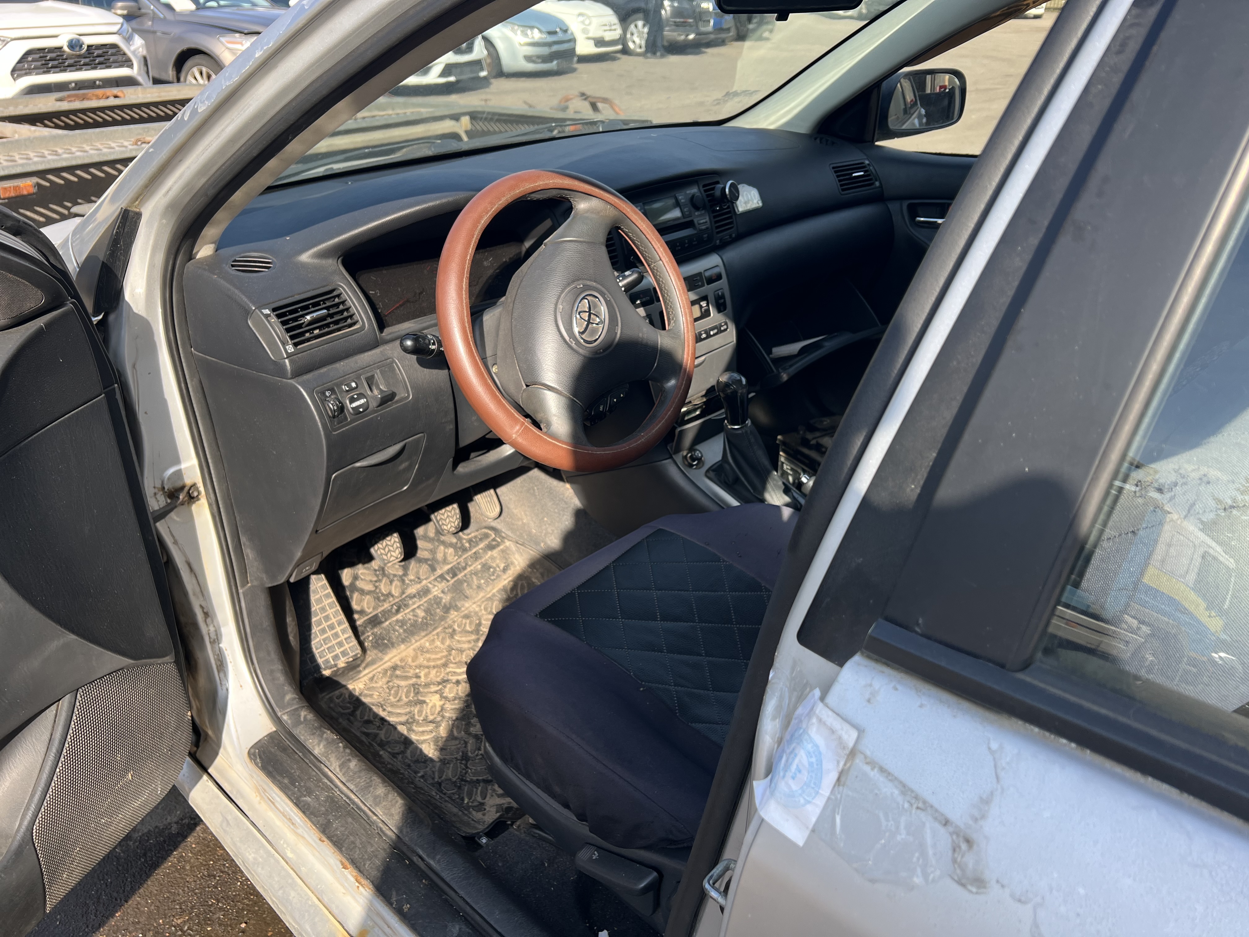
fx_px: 938
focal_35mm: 26
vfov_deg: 53.1
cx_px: 624
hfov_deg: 67.3
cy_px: 468
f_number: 1.5
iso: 50
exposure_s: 1/769
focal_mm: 5.7
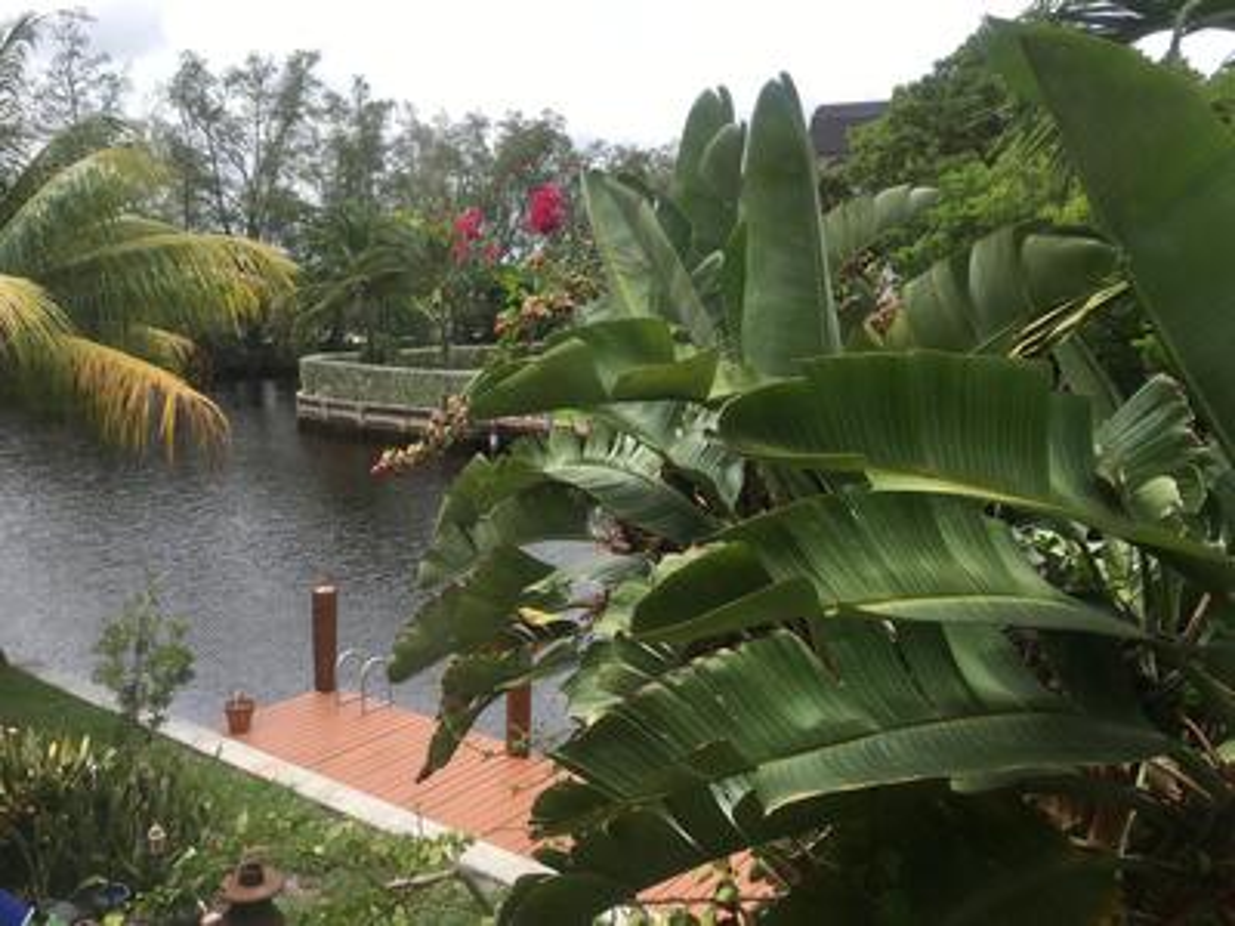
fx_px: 1035
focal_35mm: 29
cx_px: 618
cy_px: 463
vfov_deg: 48.2
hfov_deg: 61.7
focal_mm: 4.15
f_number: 2.2
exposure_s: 1/793
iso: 25
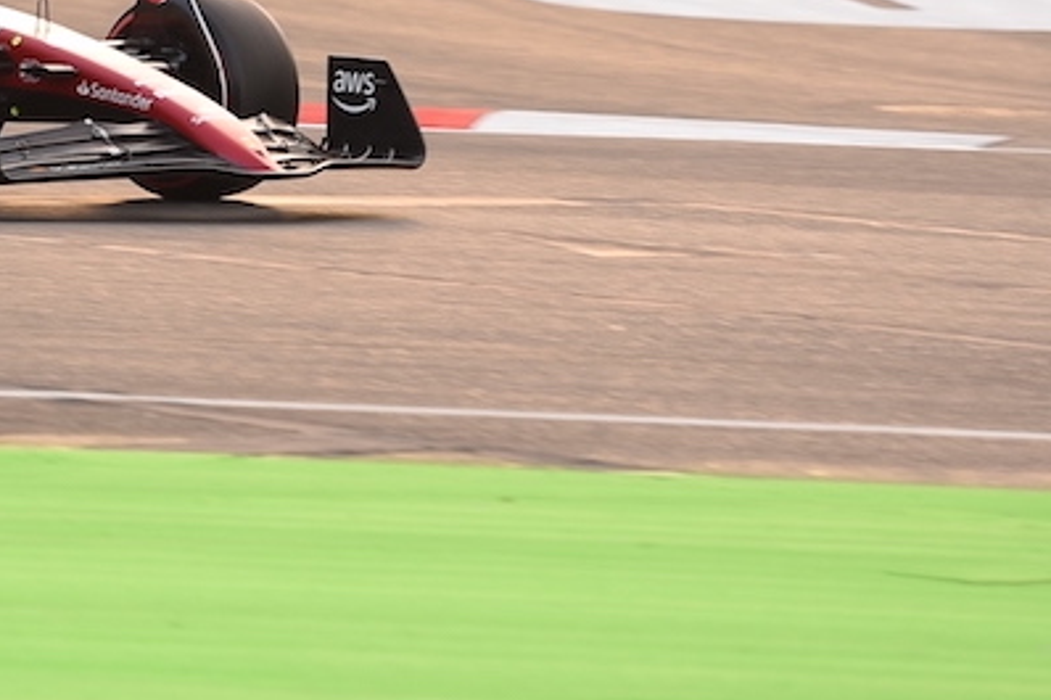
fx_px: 11877
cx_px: -322
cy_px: -243
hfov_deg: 5.0
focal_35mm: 407
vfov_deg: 3.4
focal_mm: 135
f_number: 3.2
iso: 250
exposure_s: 1/400
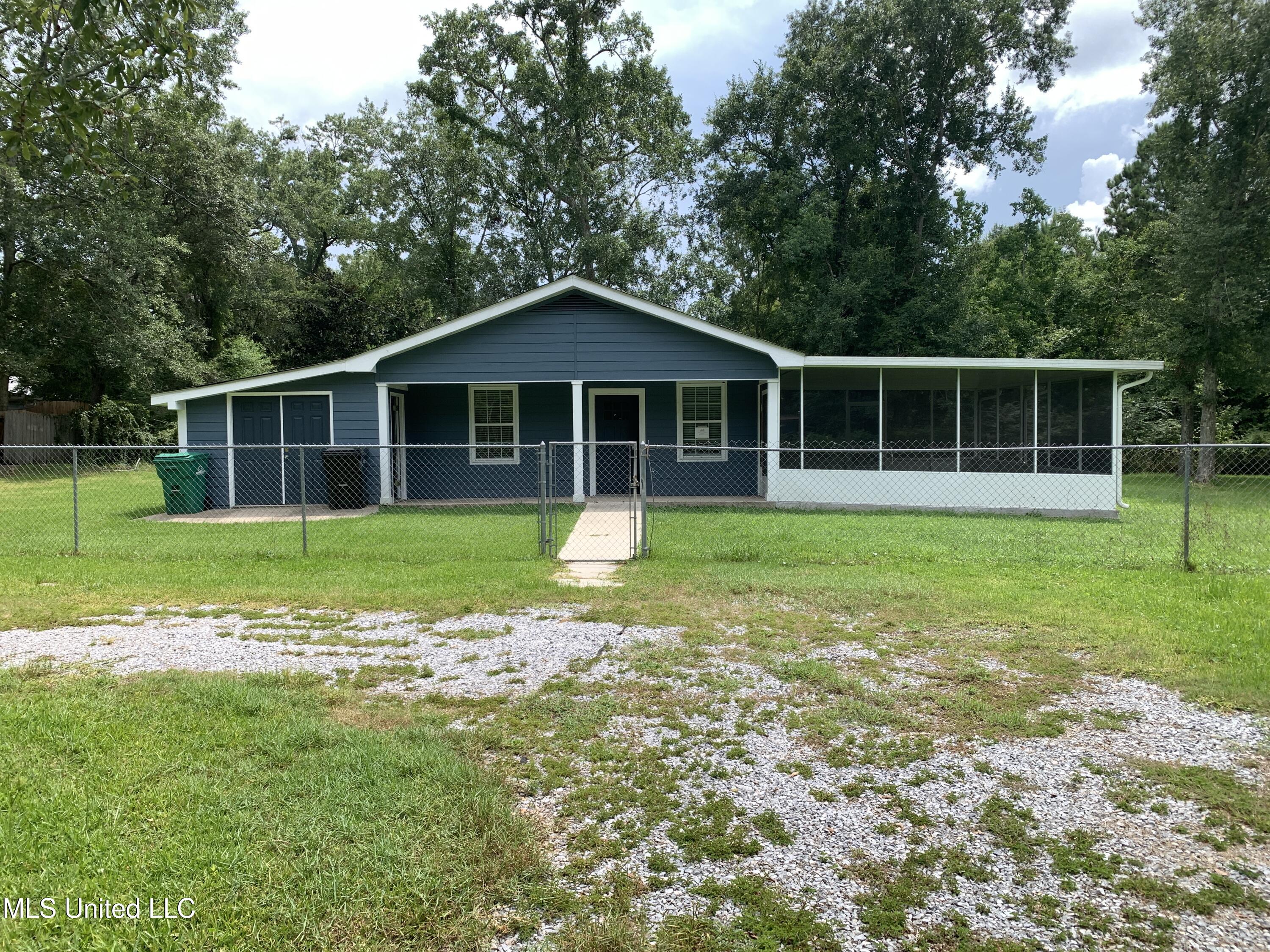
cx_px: 635
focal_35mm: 26
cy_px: 476
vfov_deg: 53.1
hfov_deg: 67.3
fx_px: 954
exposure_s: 1/1689
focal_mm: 4.25
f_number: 1.8
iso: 25
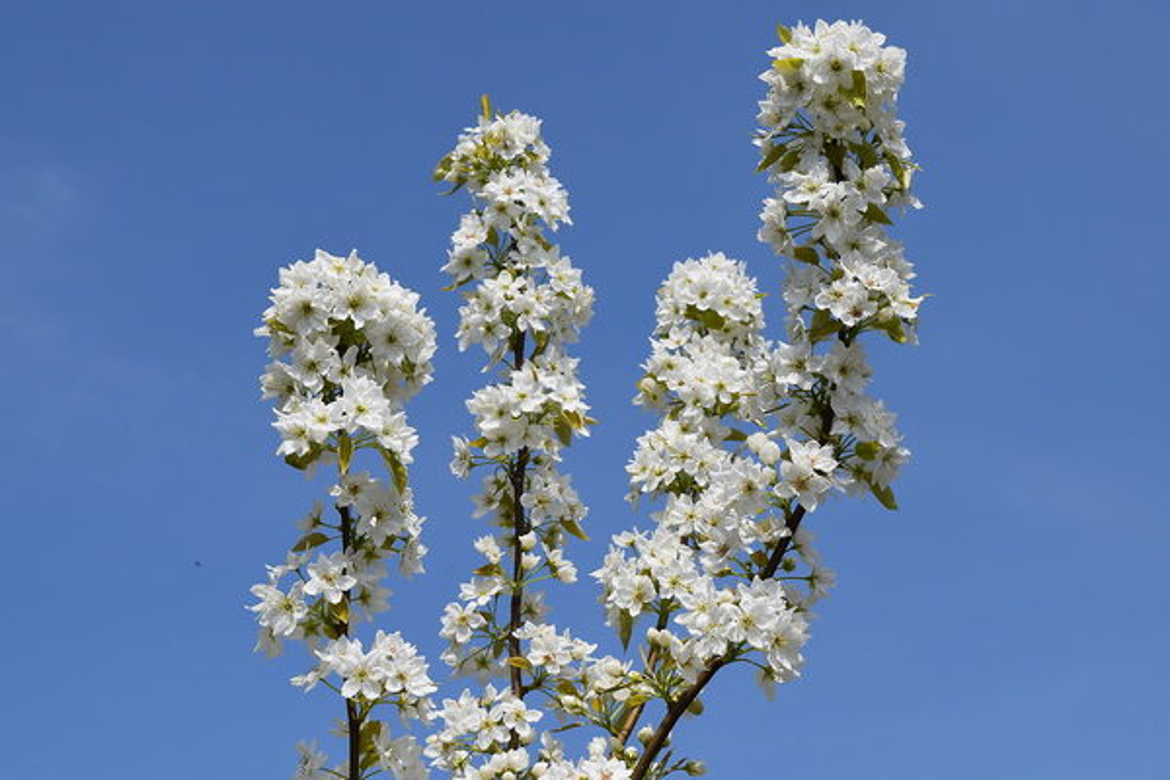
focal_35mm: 60
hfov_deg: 33.4
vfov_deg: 22.6
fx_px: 1950
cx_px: 585
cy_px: 390
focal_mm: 40
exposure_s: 1/500
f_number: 11
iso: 200
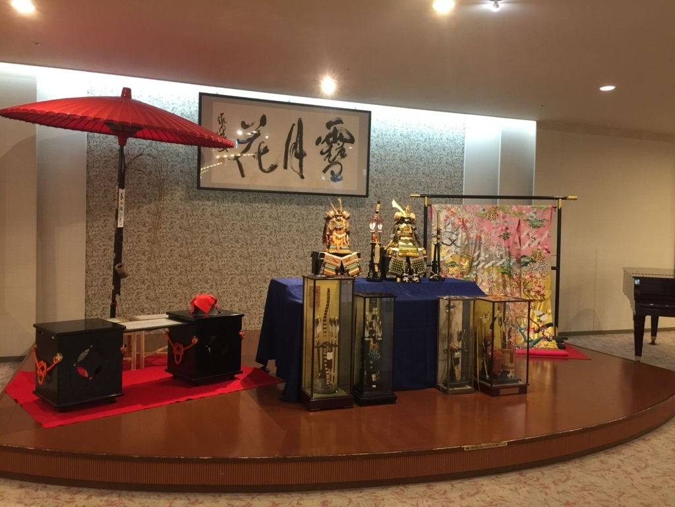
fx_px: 565
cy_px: 254
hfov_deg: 61.7
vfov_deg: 48.2
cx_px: 338
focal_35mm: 29
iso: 100
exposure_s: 1/15
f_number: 2.2
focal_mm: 4.15
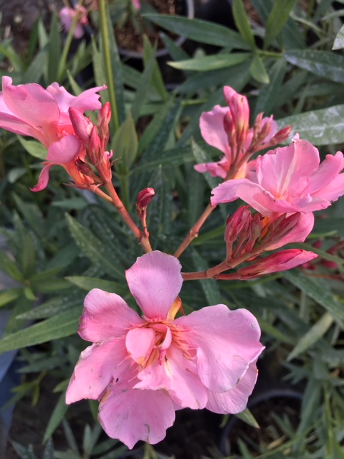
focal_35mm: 29
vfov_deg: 61.7
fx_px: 384
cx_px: 172
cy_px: 230
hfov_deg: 48.2
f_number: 2.2
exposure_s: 1/420
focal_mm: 4.15
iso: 25
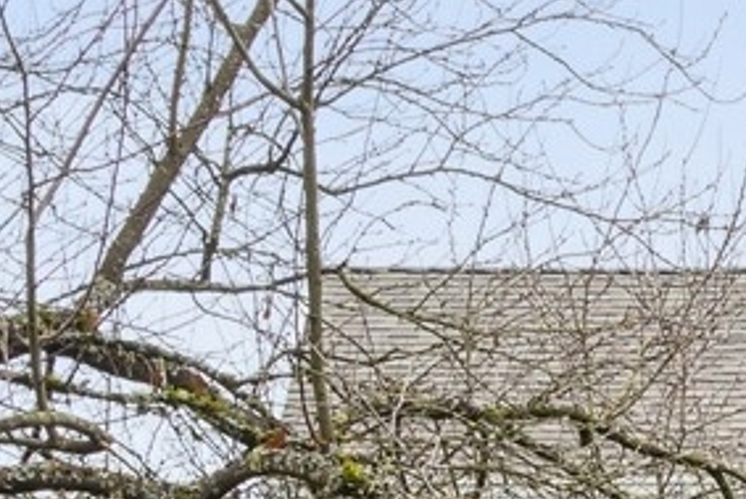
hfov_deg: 8.6
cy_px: 1002
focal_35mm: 216
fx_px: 4478
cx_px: 1841
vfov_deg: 6.2
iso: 200
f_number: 8
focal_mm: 36
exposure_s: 1/320
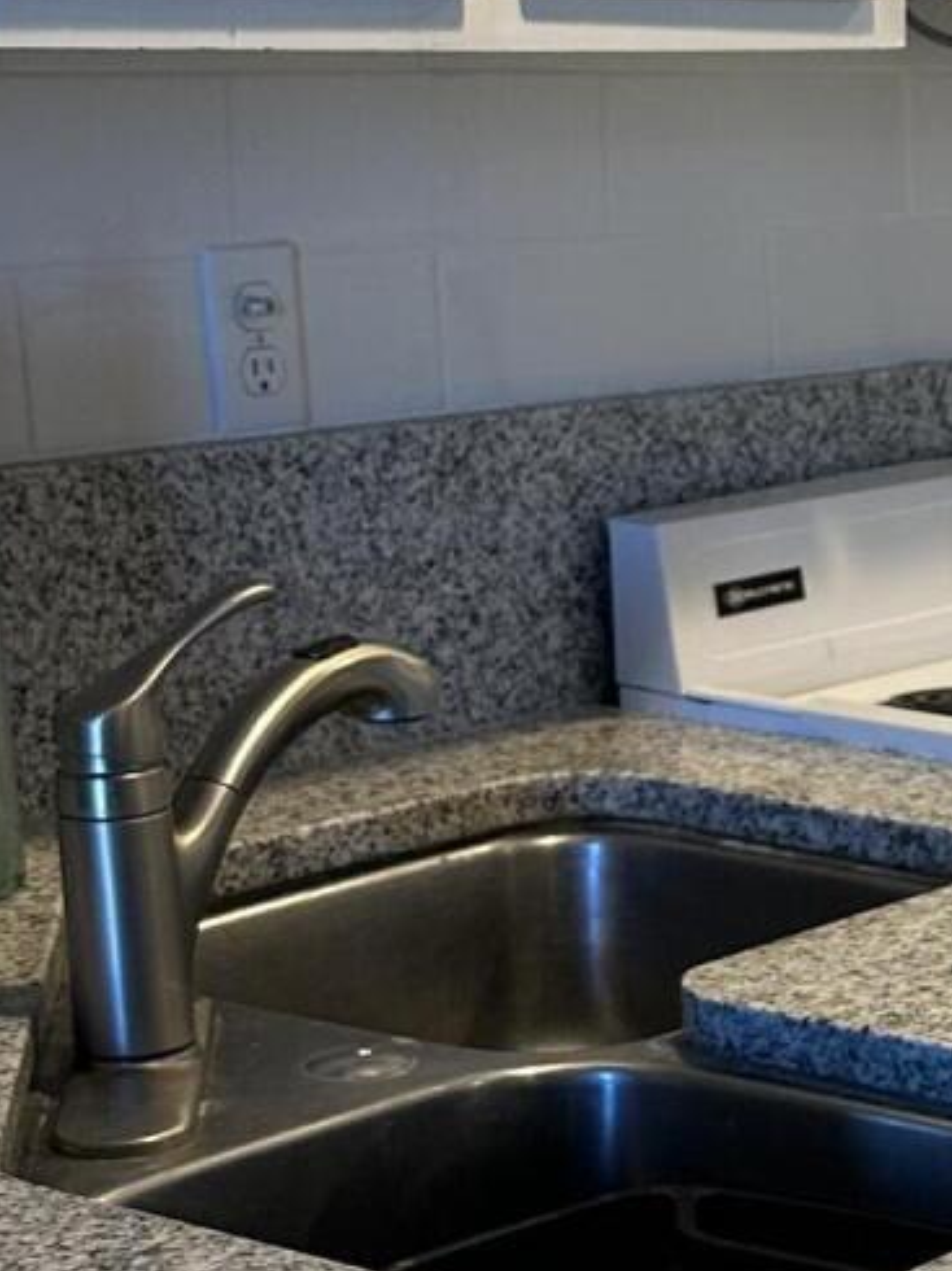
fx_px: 3597
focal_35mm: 98
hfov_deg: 14.1
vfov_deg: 19.9
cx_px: 1424
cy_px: 980
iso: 125
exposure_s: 1/60
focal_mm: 6.86
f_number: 1.78
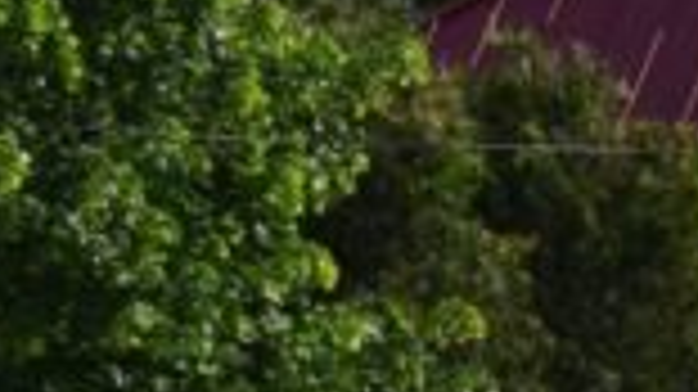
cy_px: -68
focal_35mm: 291
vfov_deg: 4.2
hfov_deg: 6.7
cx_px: -1396
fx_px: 5383
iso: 200
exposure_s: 1/400
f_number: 10
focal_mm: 28
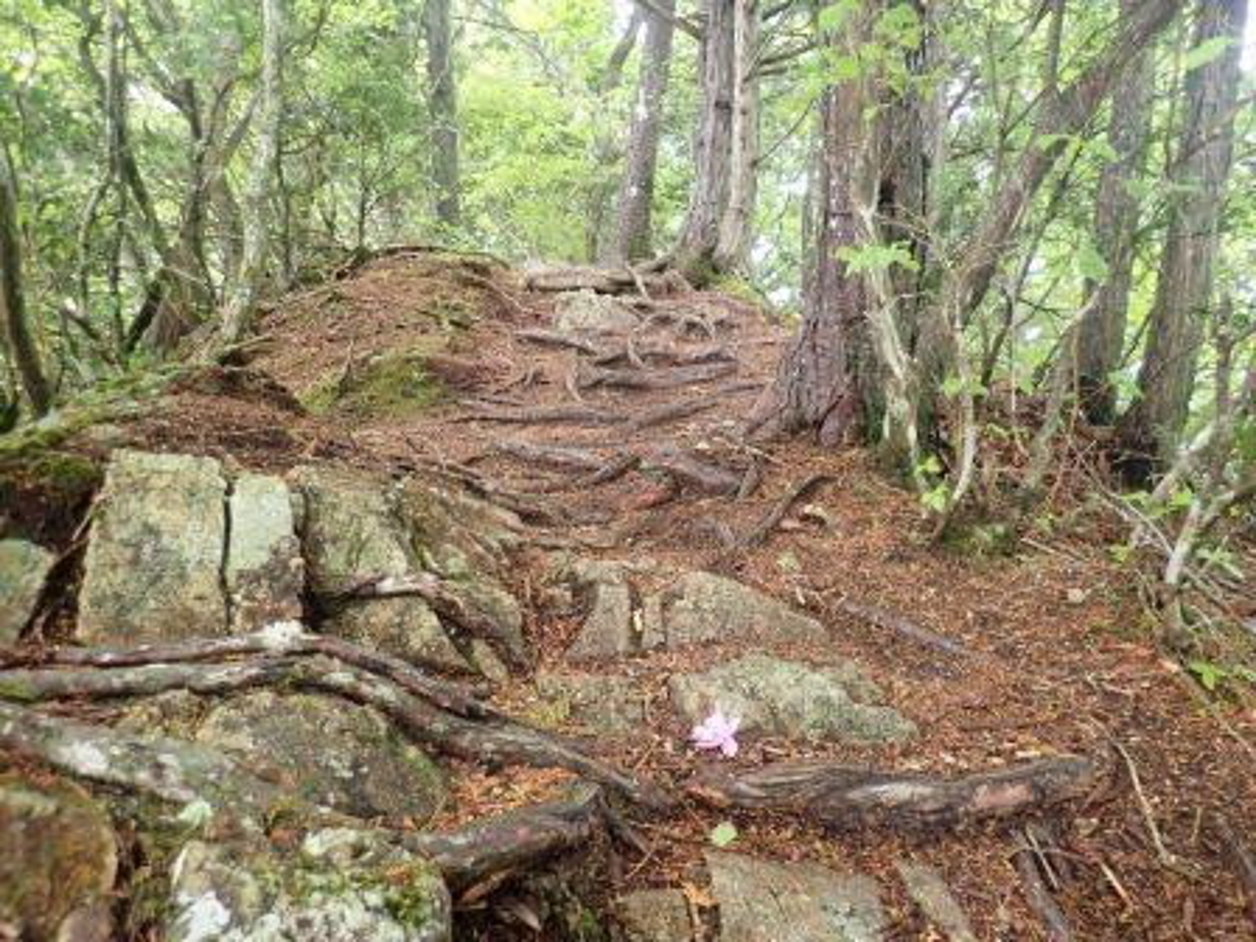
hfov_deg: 69.4
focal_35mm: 25
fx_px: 907
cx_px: 628
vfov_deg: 54.9
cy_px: 471
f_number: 2
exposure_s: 1/40
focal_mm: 4.5
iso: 200
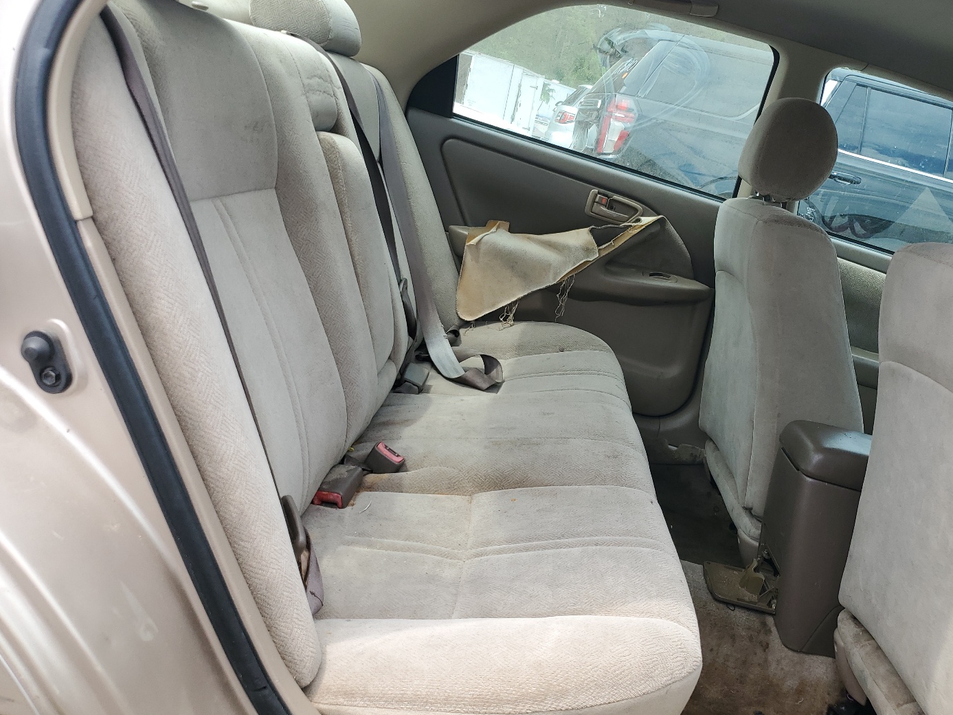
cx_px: 530
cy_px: 322
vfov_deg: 46.7
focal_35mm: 30
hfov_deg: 59.8
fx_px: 826
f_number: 1.5
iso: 50
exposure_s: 1/476
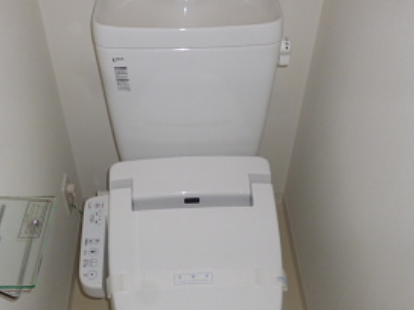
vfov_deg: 37.7
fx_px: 454
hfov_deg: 48.9
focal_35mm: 38
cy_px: 171
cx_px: 189
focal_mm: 4.3
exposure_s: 1/60
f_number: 2.5
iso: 100
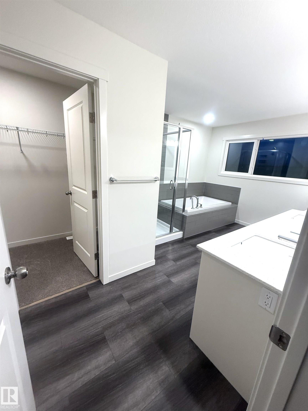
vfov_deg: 102.1
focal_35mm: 14
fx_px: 166
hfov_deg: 85.7
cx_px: 154
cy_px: 206
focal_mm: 2.22
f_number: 2.2
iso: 250
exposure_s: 1/120
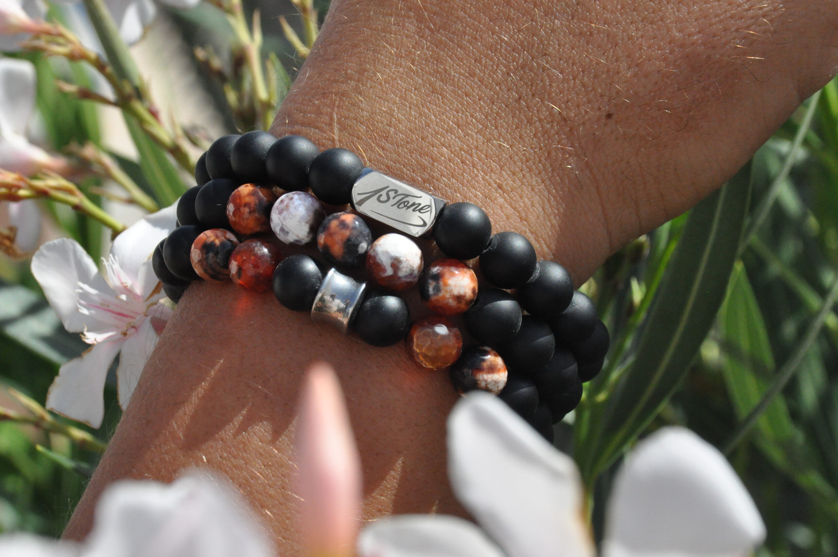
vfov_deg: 11.4
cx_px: 419
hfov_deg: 17.1
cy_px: 278
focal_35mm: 120
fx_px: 2790
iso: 2000
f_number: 13
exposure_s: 1/2500
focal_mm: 80
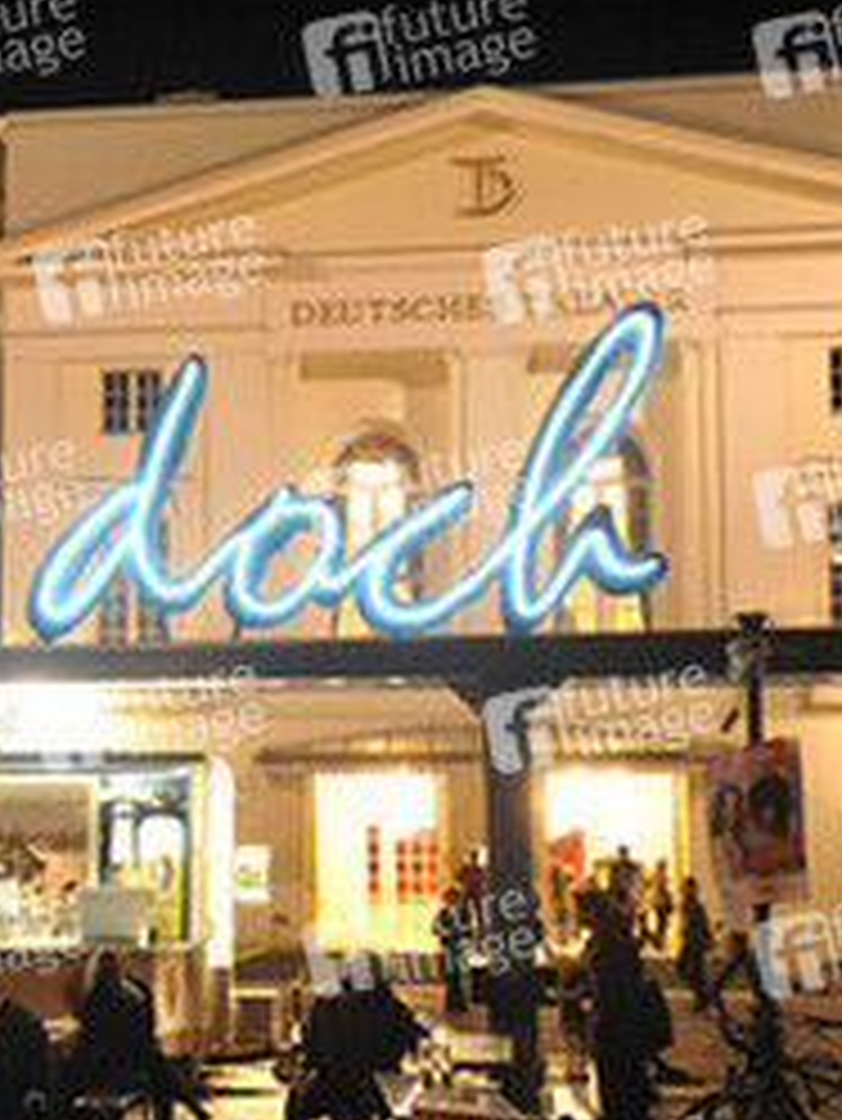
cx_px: 29
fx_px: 2366
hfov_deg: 19.7
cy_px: 607
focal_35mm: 73
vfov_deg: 26.7
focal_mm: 42
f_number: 5.6
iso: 6400
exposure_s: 1/25
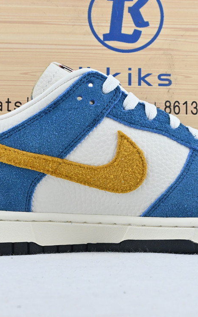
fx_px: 693
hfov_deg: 16.2
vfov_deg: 25.8
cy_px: 164
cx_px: 122
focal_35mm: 80
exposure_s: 1/160
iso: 1000
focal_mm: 32.5
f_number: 10
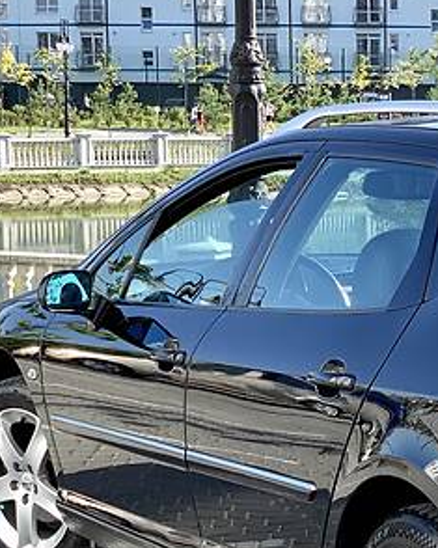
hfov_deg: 10.9
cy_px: 414
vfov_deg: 13.9
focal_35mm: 138
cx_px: 585
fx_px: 2237
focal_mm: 6
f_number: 2.4
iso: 16
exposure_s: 1/246
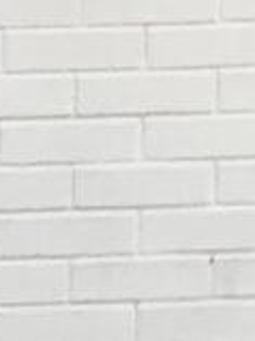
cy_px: -485
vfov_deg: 9.4
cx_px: 774
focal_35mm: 187
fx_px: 1839
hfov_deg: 7.1
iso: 25
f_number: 2.2
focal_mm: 4.15
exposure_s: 1/40
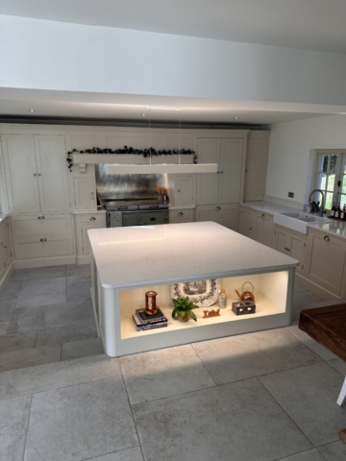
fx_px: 320
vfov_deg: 71.6
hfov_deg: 56.8
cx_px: 173
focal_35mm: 24
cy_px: 230
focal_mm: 6.86
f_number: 1.78
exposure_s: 1/111
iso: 80
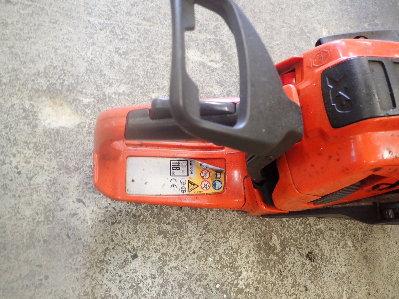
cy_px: 150
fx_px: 288
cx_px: 200
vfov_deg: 54.9
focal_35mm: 25
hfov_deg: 69.4
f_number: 2
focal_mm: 4.5
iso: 200
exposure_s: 1/40
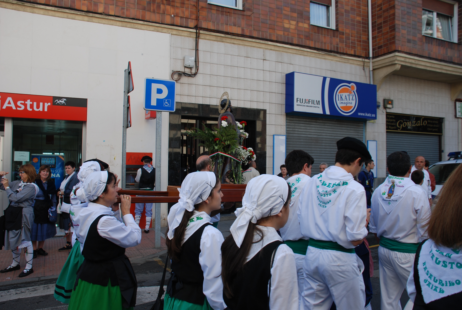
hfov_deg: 61.8
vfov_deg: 43.8
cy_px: 155
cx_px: 231
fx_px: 386
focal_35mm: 30
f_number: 6.3
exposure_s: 1/160
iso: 100
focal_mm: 20
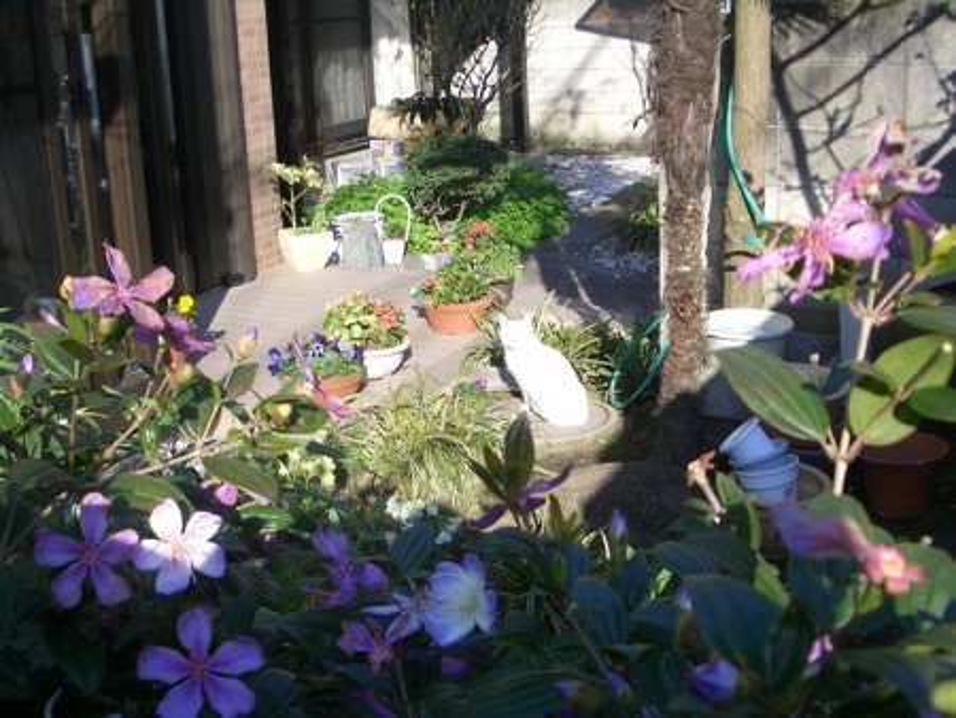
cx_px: 478
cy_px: 359
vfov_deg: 40.7
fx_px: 967
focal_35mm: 35
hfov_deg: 52.6
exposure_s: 1/640
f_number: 2.6
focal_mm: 5.8
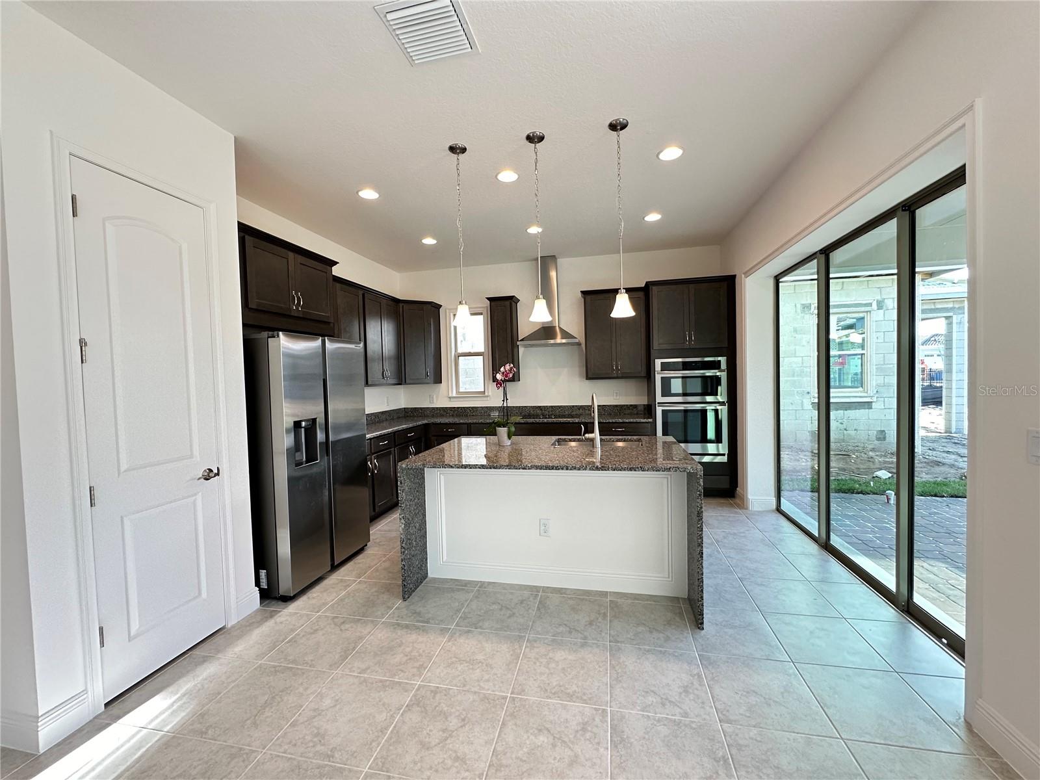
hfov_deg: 102.1
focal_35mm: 14
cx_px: 520
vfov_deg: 85.7
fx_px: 421
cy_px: 390
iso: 200
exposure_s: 1/120
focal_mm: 2.22
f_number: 2.2
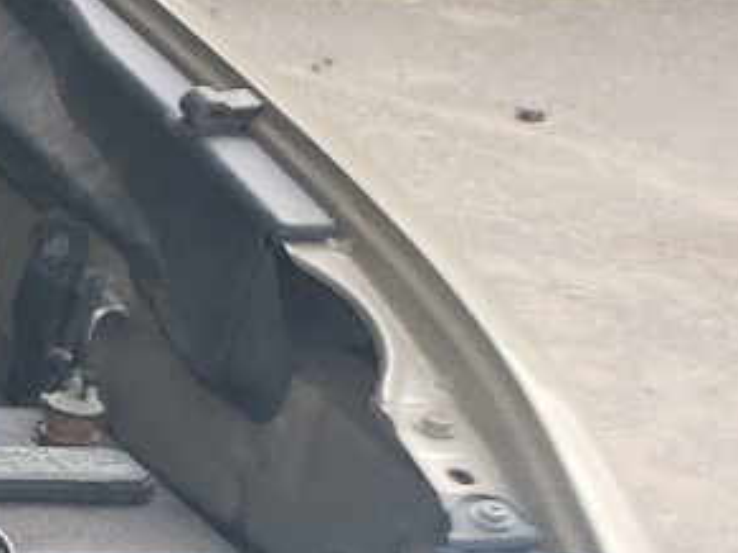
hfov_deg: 10.8
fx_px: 3047
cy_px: 583
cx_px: -1250
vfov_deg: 10.3
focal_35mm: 143
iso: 50
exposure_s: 1/625
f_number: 1.5
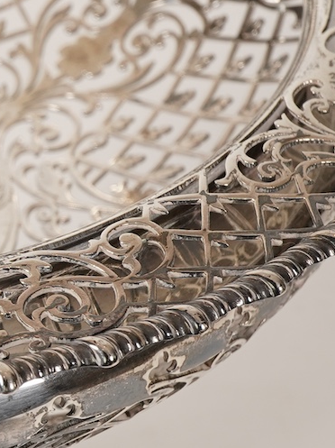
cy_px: 214
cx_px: -248
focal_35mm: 147
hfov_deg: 9.6
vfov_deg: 13.4
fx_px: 1899
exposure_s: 1/125
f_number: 16
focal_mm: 30
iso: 320
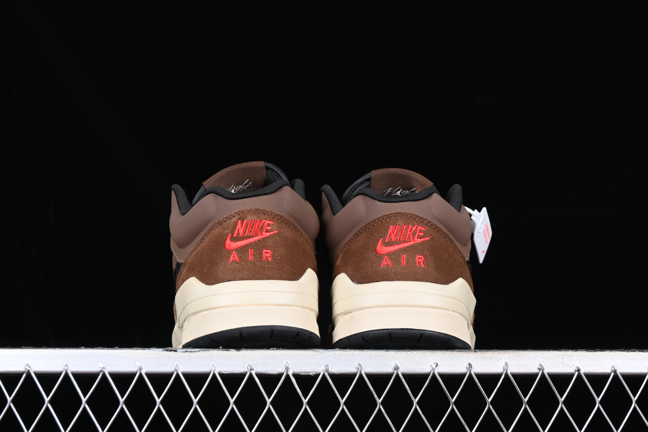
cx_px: 324
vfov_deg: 18.2
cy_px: 216
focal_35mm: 75
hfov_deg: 27.0
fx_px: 1350
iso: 160
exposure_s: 1/60
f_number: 6.3
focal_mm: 50
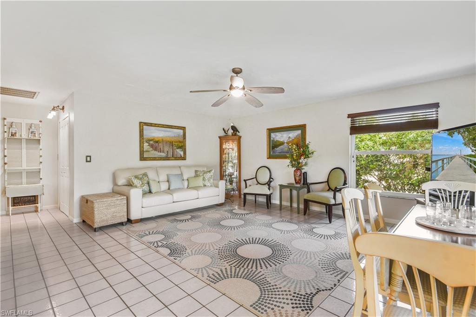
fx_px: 212
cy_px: 158
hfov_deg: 96.7
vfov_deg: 73.8
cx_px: 238
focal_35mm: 16
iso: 400
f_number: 11
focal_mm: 16
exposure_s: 1/30
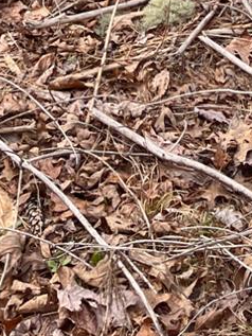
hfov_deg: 11.9
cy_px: -454
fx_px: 1193
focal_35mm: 123
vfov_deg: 12.7
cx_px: 251
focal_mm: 5.1
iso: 50
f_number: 1.6
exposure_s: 1/461
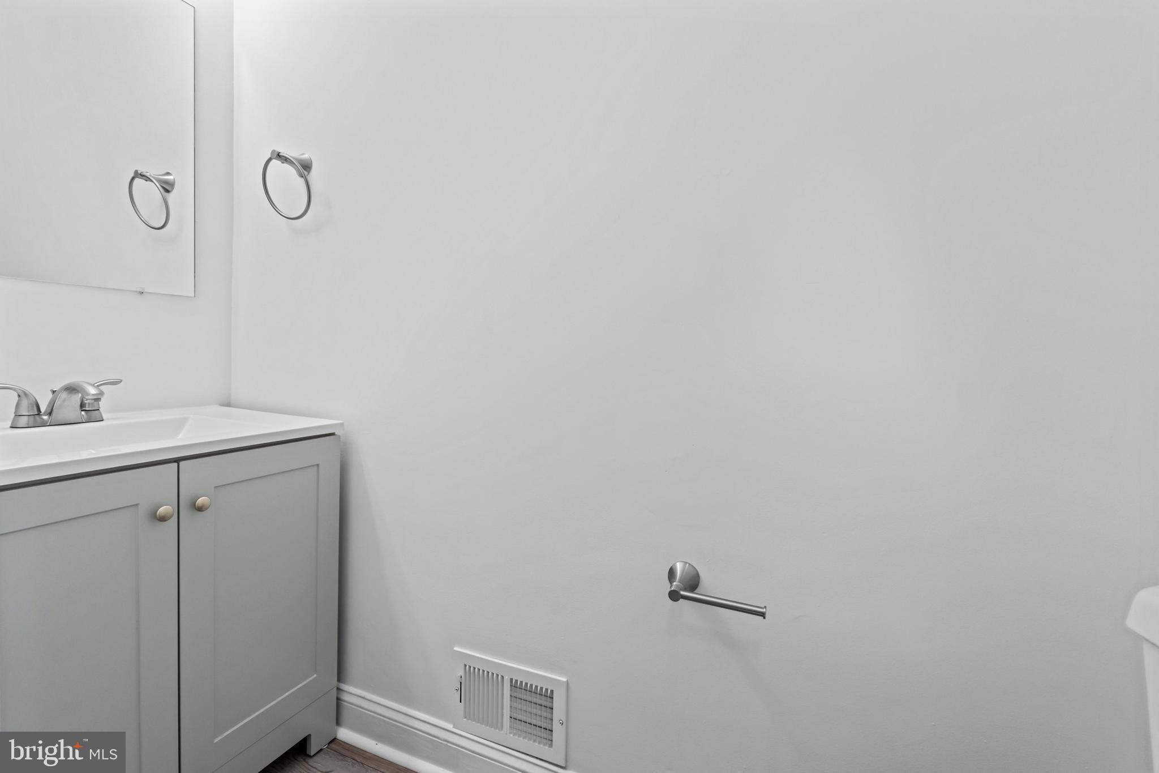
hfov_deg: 96.7
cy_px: 386
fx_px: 515
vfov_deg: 73.7
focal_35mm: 16
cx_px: 580
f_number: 7.1
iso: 1600
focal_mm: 16
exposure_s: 1/15
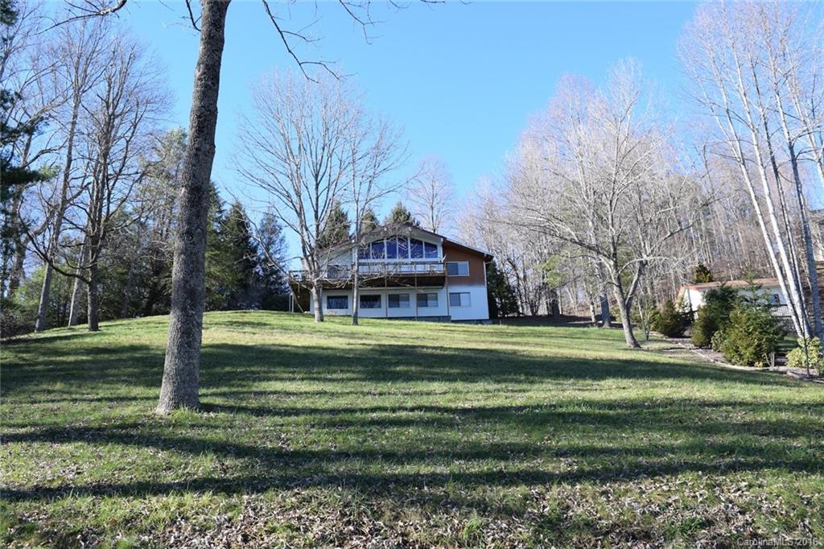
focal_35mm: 30
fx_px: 686
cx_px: 412
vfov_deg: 43.6
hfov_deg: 61.9
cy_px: 274
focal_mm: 20
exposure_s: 1/250
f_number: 8
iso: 400
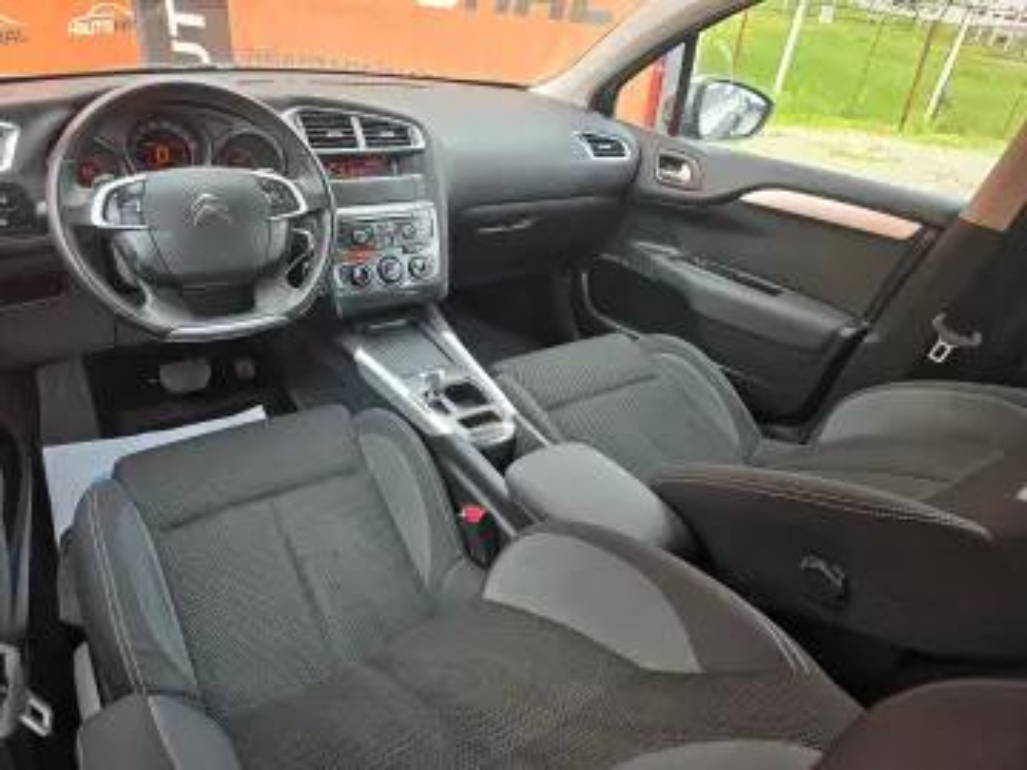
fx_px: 682
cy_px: 385
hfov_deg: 73.9
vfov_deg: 58.9
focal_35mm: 23
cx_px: 514
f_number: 1.7
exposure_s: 1/180
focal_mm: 6.3
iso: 64
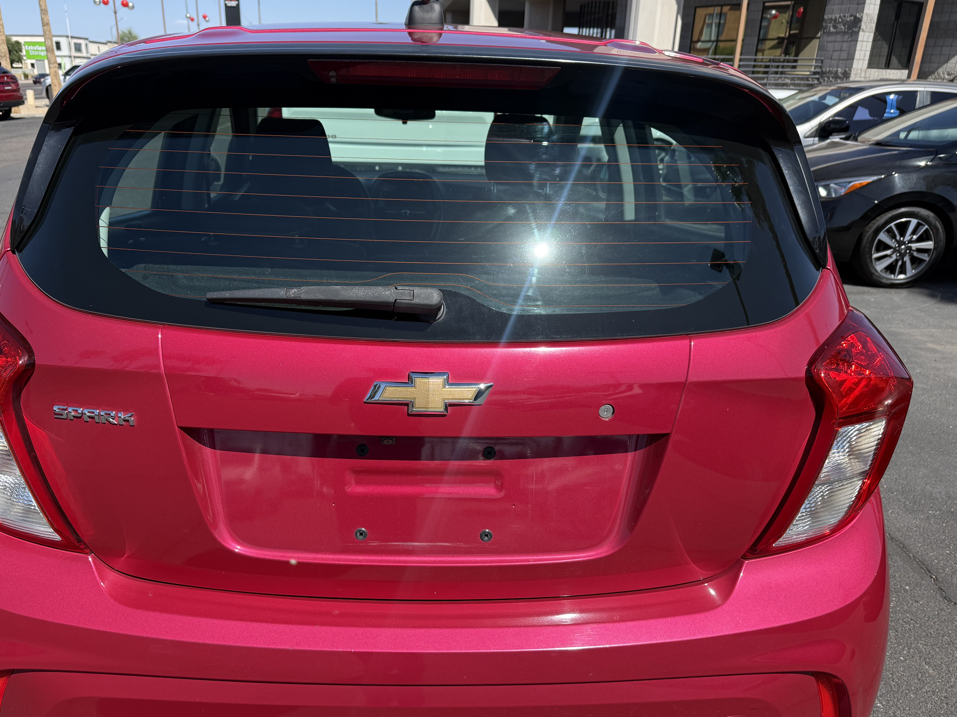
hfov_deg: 63.2
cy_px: 402
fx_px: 774
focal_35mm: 28
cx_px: 415
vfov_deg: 49.6
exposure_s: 1/2907
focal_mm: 6.76
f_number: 1.78
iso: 100
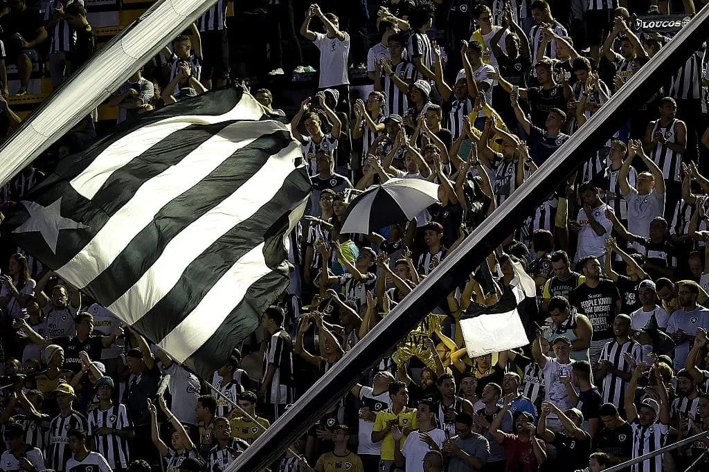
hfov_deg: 5.2
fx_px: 7875
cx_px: 354
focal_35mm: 400
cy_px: 236
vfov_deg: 3.4
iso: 2500
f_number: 2.8
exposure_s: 1/2000
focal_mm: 400
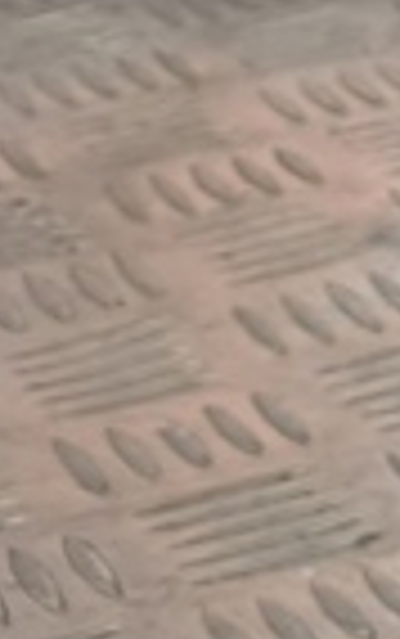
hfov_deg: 5.2
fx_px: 3064
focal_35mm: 176
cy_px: -400
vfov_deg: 11.3
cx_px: 2252
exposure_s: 1/50
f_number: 1.6
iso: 86
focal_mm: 4.11
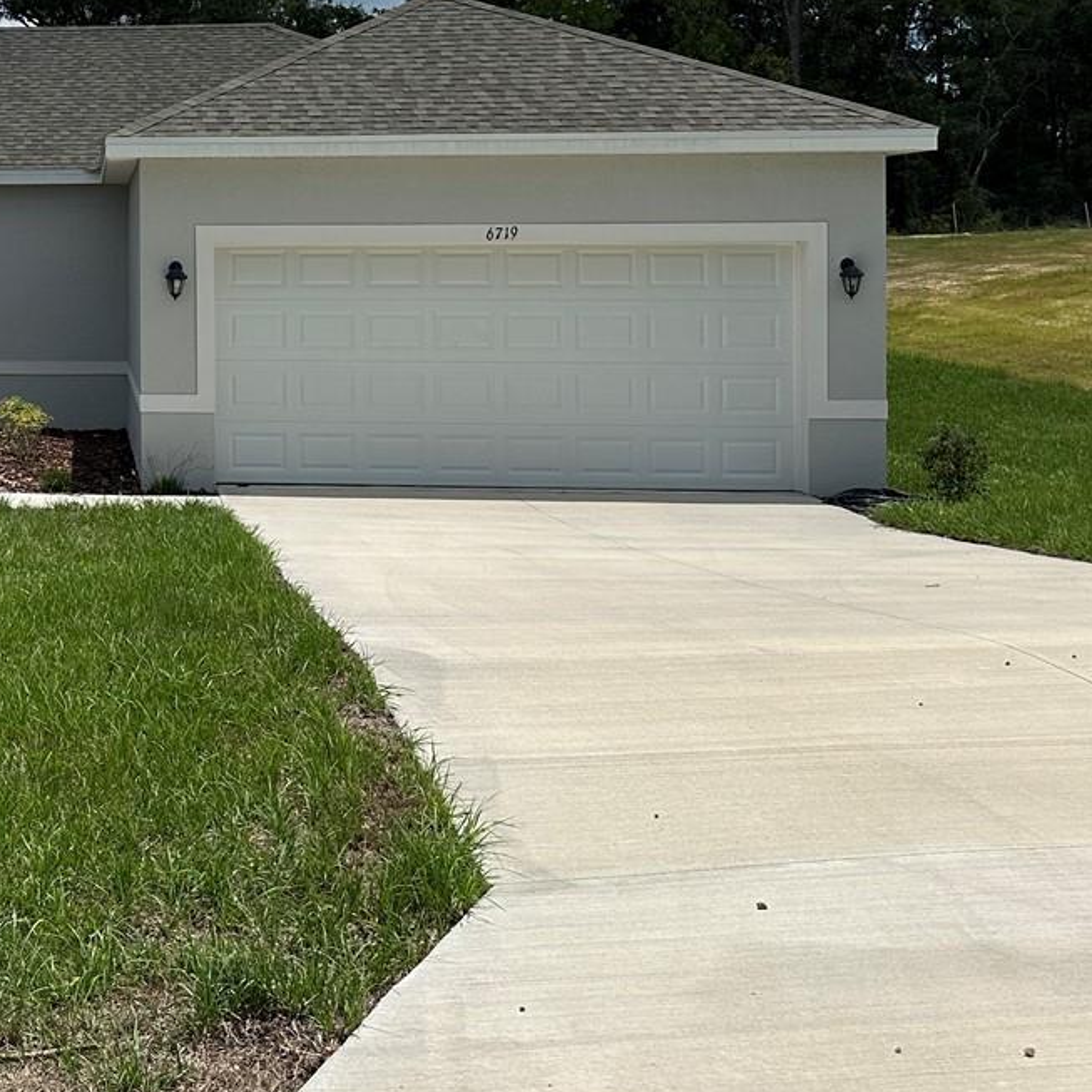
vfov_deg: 32.0
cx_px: -54
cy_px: 241
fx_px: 1856
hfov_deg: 30.0
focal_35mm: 52
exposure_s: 1/8929
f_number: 1.78
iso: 80
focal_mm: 6.86
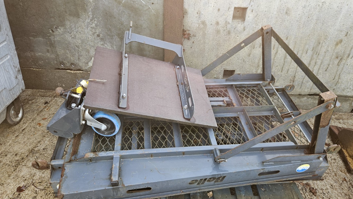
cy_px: 117
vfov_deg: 44.2
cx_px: 177
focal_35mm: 26
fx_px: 243
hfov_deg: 71.9
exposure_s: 1/100
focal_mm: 5.4
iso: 80
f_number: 1.8
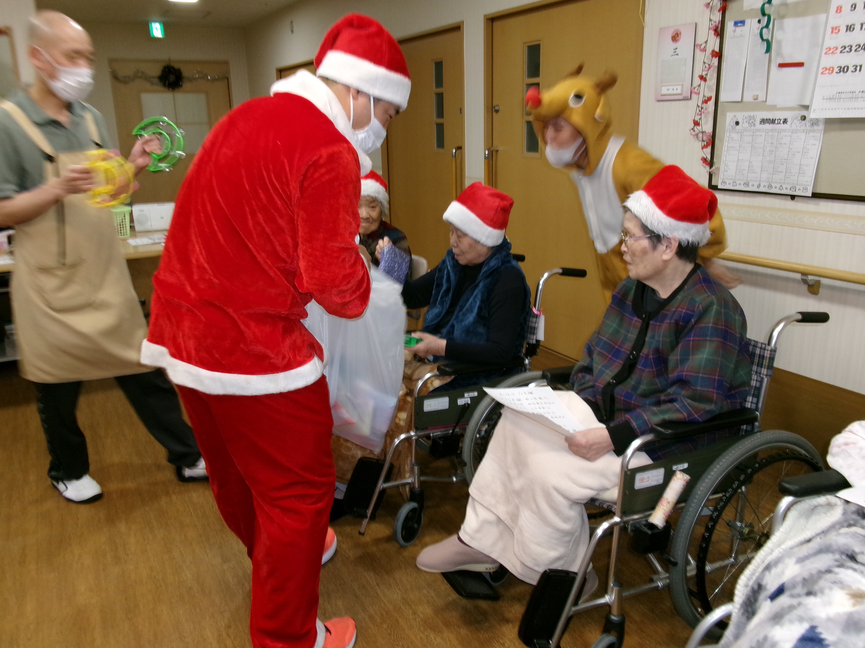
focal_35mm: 28
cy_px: 324
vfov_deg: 49.7
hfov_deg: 63.4
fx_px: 700
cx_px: 432
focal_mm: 5.1
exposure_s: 1/34
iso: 250
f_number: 3.9
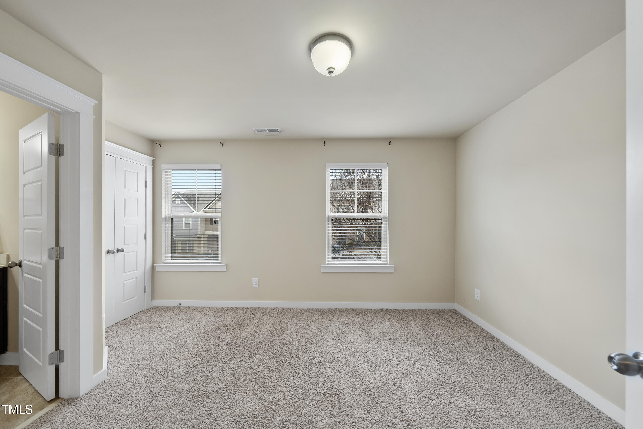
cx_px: 322
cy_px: 214
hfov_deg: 112.6
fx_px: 214
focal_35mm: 12
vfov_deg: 90.1
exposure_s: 1/6
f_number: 7.1
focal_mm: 12
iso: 400
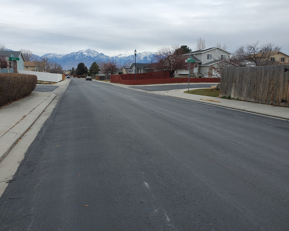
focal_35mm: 28
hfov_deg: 62.1
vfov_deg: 51.5
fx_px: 239
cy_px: 117
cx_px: 133
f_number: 2.4
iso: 50
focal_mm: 4.3
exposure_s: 1/554
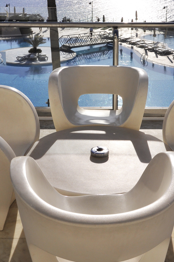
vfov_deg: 34.9
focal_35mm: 56
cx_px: 110
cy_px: 65
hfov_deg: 24.1
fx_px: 407
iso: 200
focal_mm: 22
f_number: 8
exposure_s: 1/2500
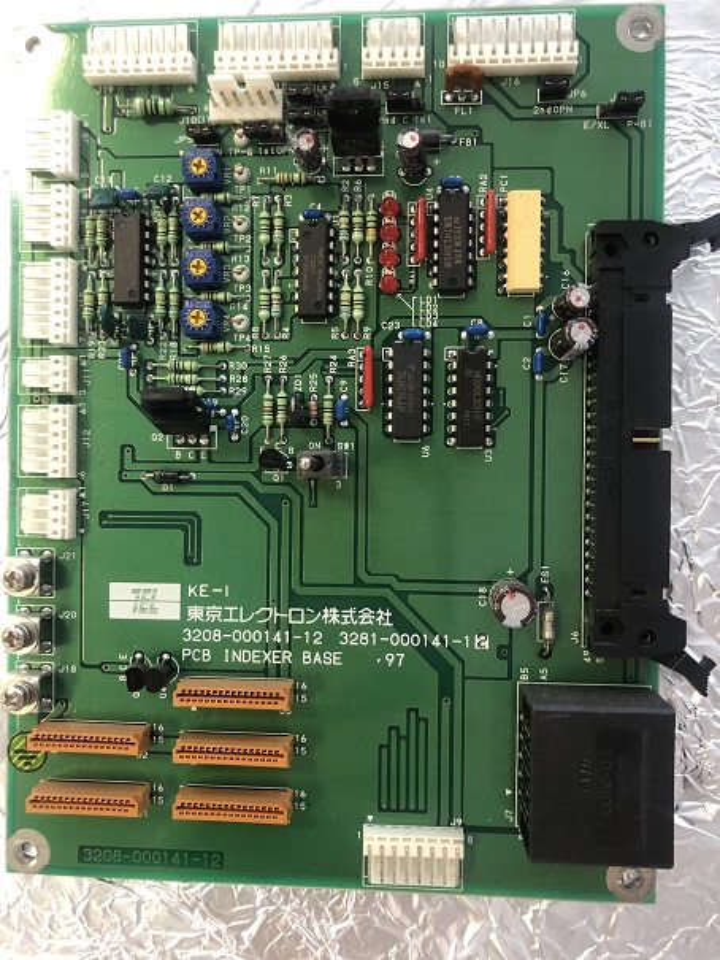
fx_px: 776
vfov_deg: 63.4
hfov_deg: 49.8
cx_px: 360
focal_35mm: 28
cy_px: 480
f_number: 1.8
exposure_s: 1/17
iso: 50
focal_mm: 3.99
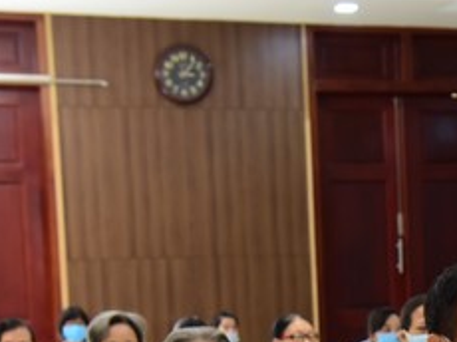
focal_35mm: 136
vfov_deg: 10.7
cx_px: 443
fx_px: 1794
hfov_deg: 14.3
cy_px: 400
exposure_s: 1/100
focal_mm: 50
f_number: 5.6
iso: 2500
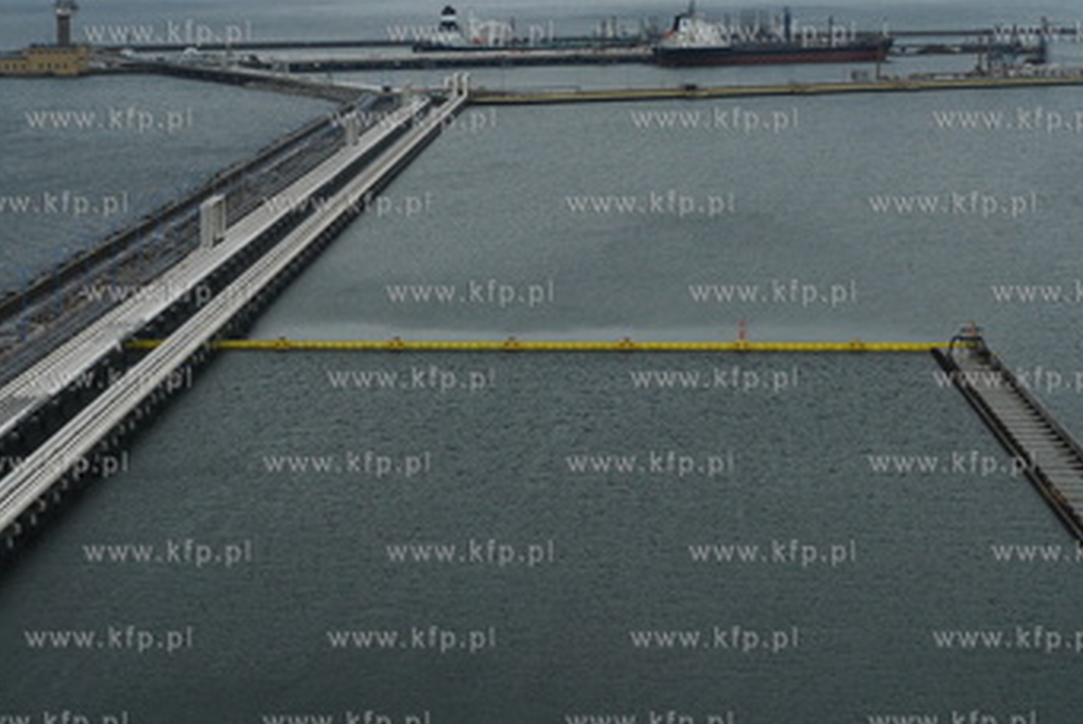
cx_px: 581
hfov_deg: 23.1
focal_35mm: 88
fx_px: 2650
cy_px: 337
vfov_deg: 15.6
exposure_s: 1/320
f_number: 4.5
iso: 640
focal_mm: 50
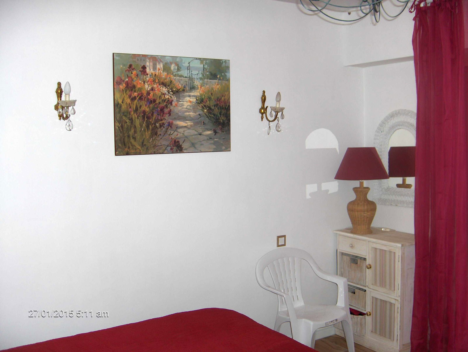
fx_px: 528
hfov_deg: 47.8
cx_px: 234
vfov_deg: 36.9
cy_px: 176
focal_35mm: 39
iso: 100
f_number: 2.8
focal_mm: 8
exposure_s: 1/60
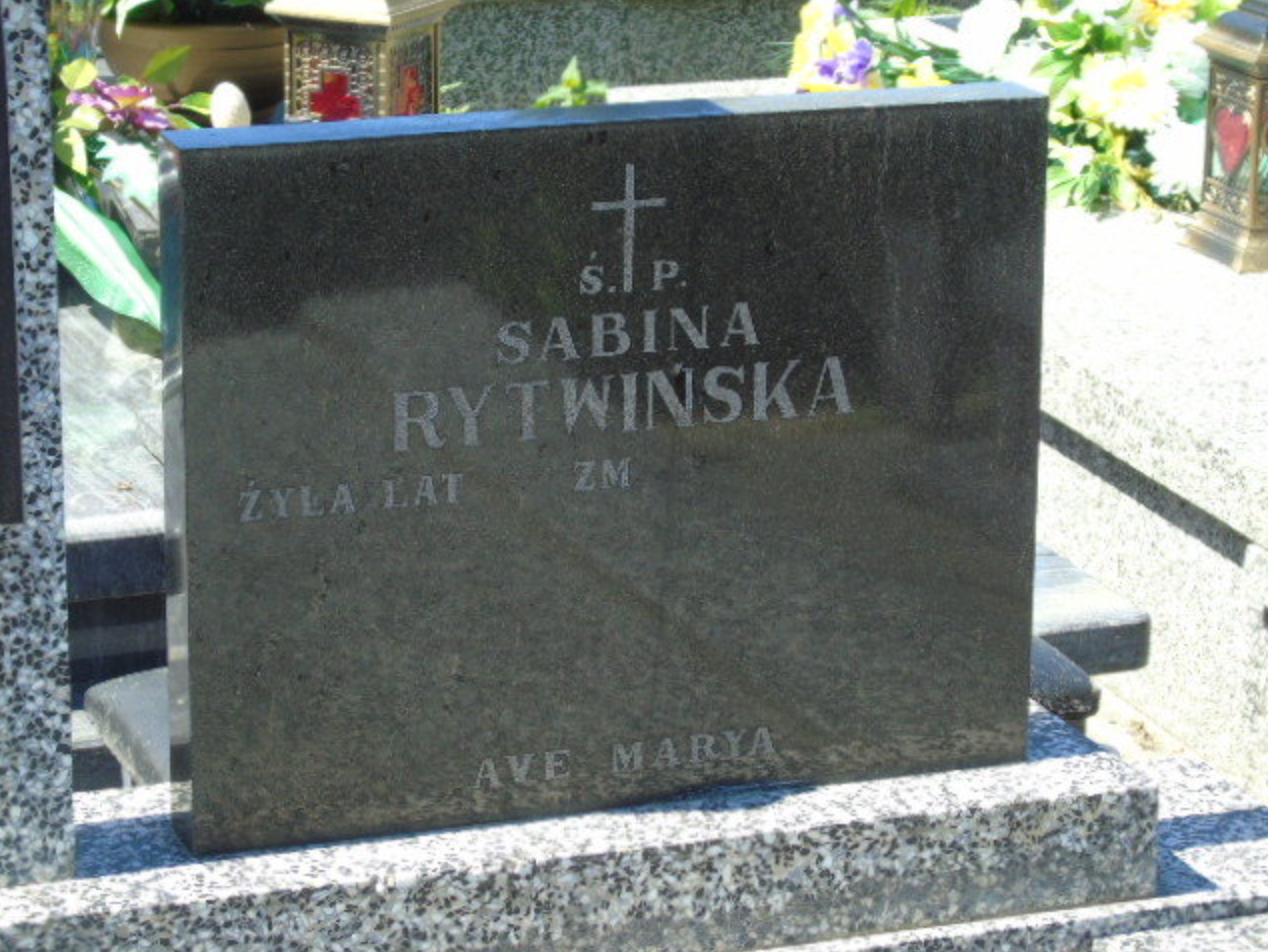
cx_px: 636
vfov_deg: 13.6
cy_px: 478
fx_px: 3994
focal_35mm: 109
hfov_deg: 18.0
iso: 80
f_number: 4.4
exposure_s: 1/160
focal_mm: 19
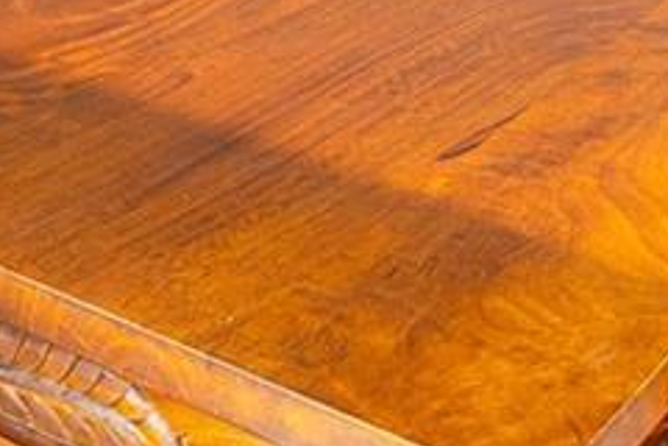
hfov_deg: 20.4
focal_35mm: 100
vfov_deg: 11.1
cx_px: 259
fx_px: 1855
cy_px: -691
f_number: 8
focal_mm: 10
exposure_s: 1/40
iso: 100
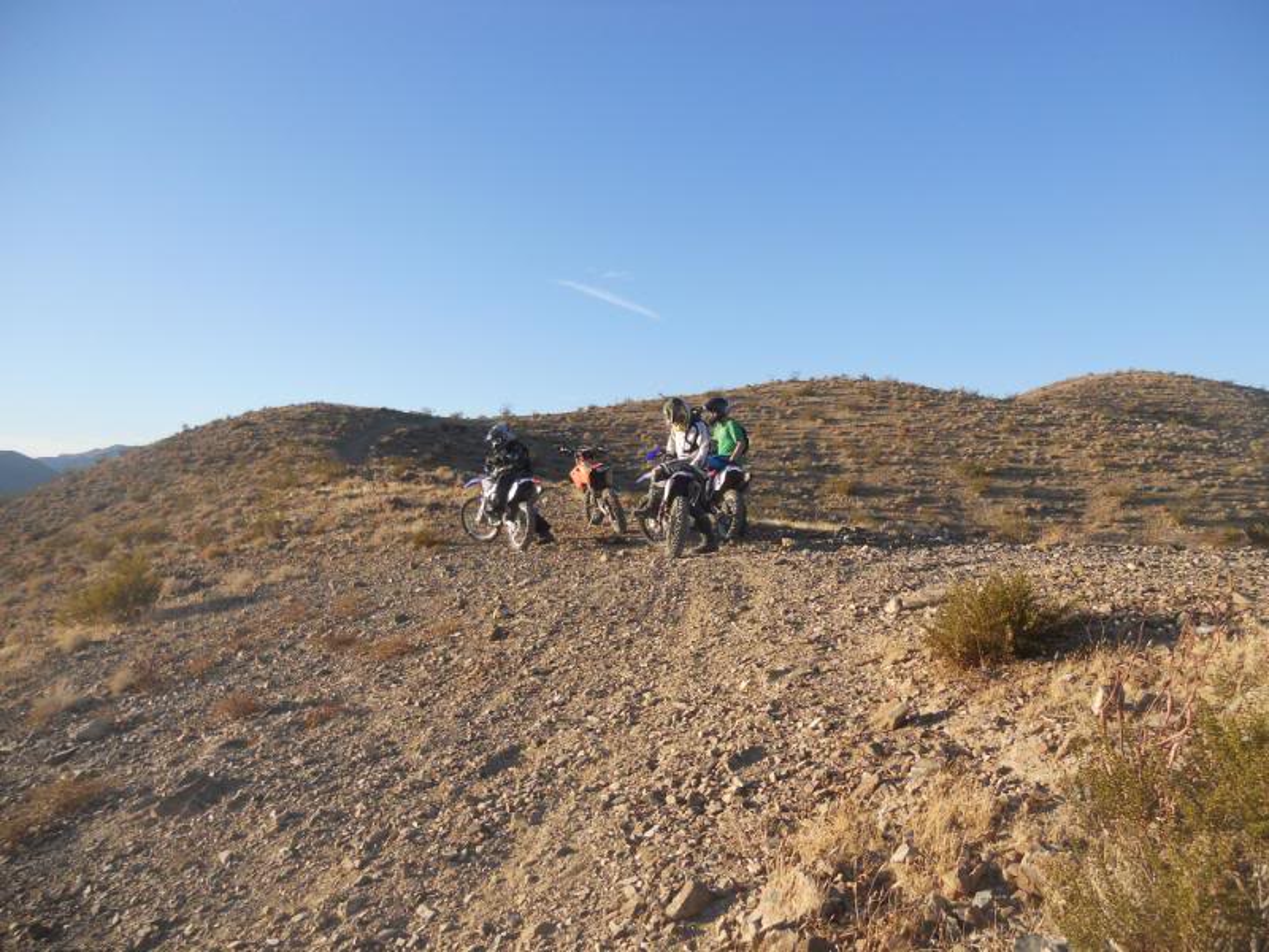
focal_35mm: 27
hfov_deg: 65.3
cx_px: 634
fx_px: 990
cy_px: 476
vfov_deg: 51.4
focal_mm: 4.9
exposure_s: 1/500
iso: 80
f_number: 3.2
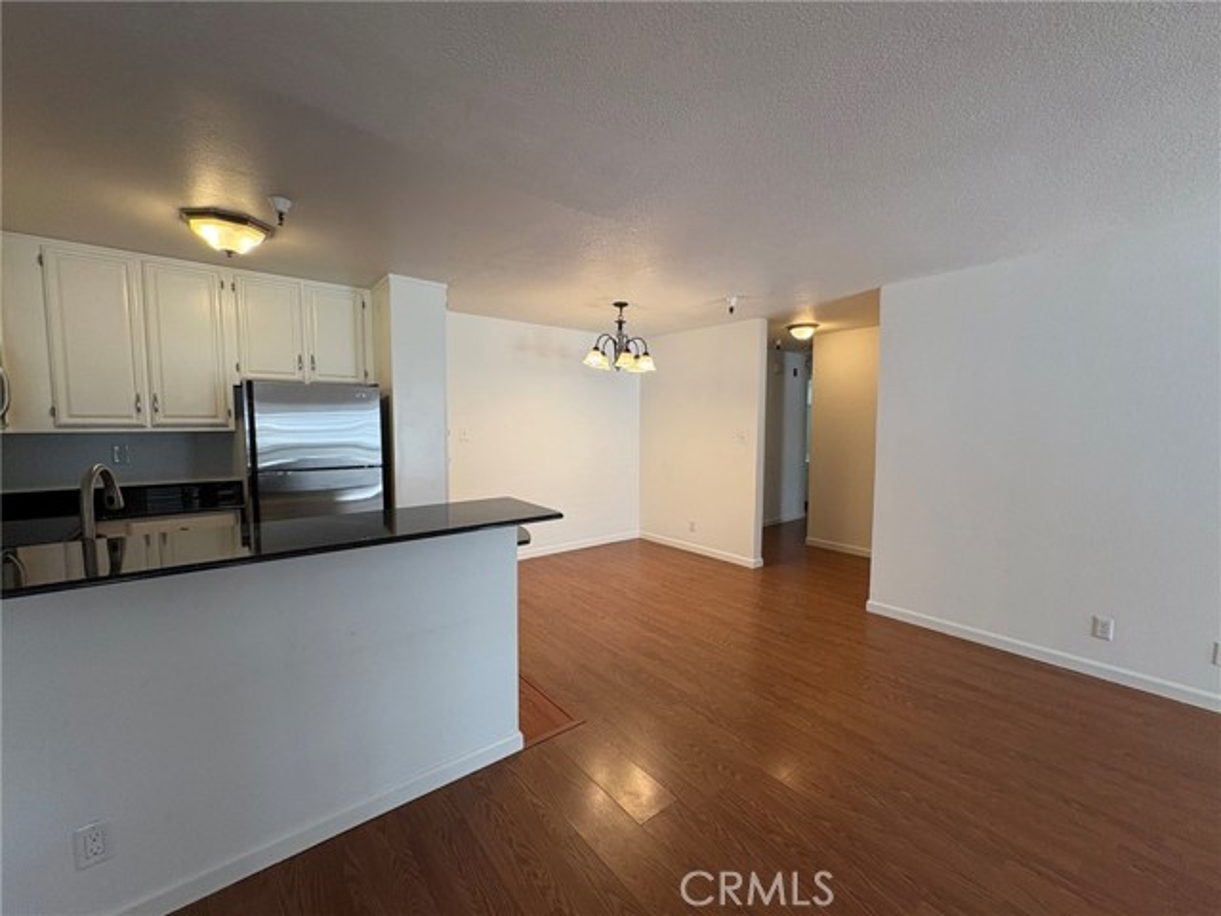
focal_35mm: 14
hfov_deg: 102.1
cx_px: 610
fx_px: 494
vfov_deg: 85.7
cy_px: 458
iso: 200
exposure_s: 1/120
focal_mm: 2.22
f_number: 2.2
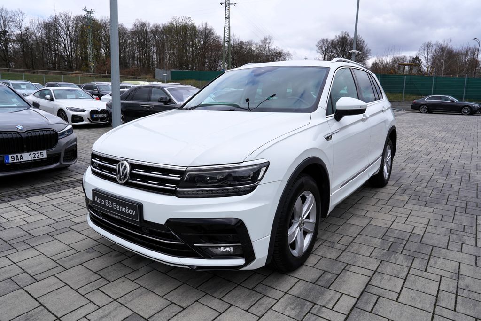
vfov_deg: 53.1
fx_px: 321
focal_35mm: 24
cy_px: 160
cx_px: 240
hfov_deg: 73.7
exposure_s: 1/250
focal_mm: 24
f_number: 8
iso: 100
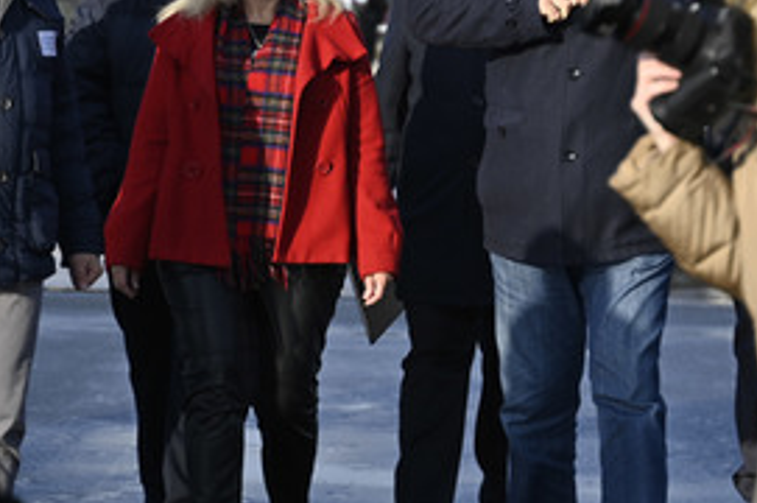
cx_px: 554
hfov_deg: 16.3
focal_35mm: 125
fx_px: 2625
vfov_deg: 10.9
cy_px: 98
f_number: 2.8
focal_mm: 75
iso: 80
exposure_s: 1/2500
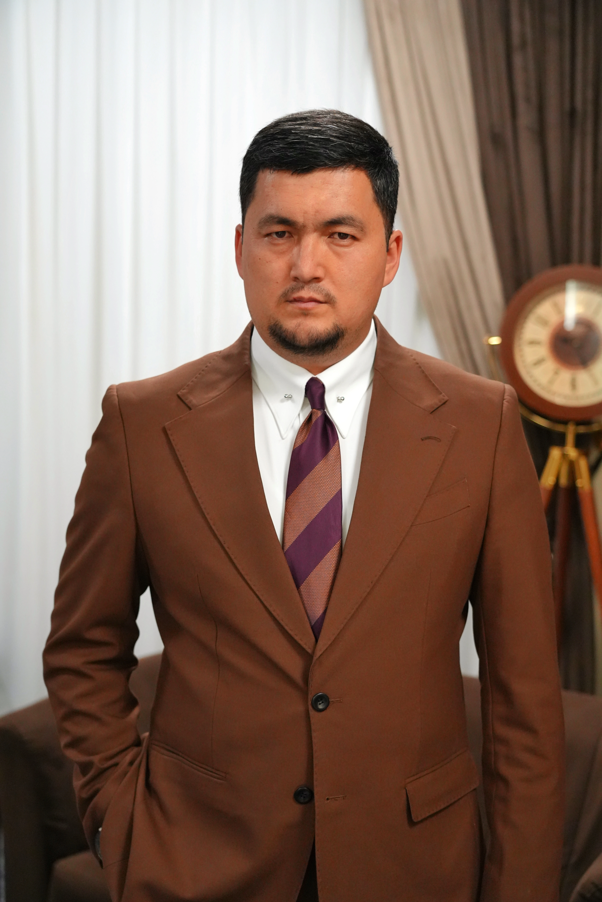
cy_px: 451
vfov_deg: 35.6
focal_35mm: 56
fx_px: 1405
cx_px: 301
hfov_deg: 24.2
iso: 5000
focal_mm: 56
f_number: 4
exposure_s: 1/200
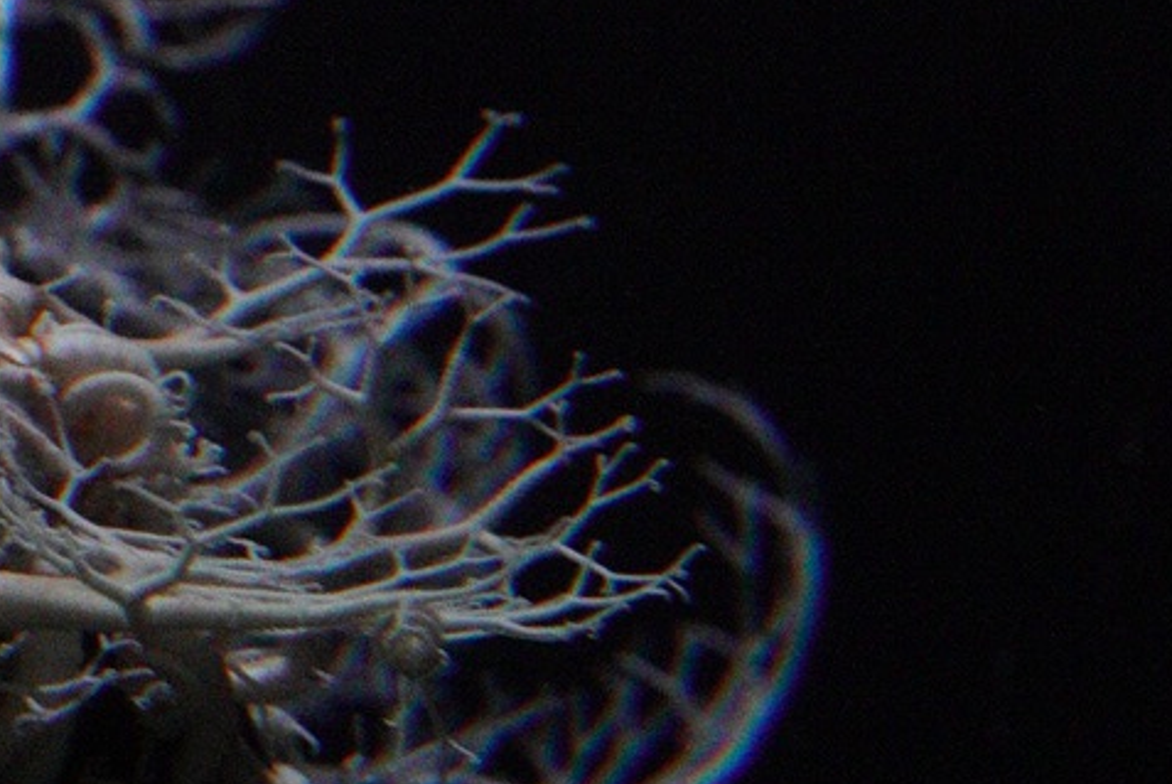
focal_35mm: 457
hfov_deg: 4.5
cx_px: -91
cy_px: -157
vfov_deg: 3.0
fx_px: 14891
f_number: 5
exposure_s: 1/161
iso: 8000
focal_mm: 90
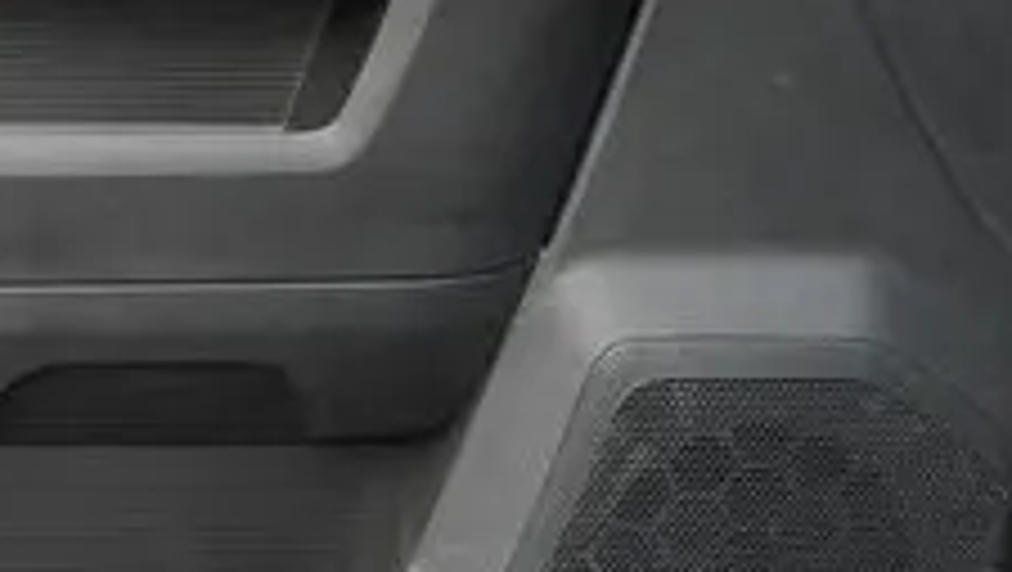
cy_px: 56
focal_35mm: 93
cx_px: -130
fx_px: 2498
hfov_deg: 21.6
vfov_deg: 12.9
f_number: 5
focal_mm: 15
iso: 250
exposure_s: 1/60
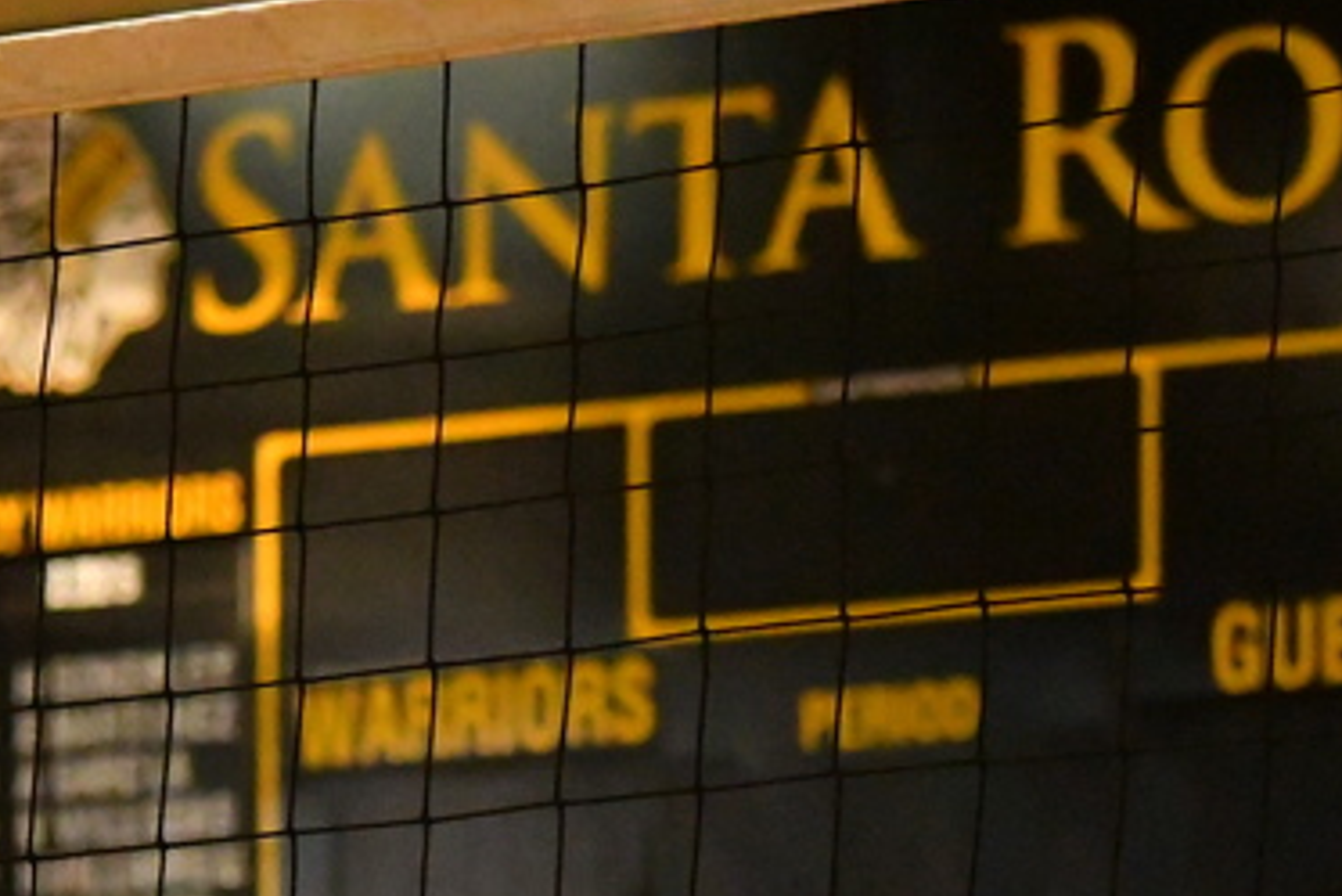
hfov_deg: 5.3
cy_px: 887
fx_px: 14543
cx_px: -295
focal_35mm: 390
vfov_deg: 3.5
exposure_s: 1/500
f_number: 4.8
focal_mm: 95
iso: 12800
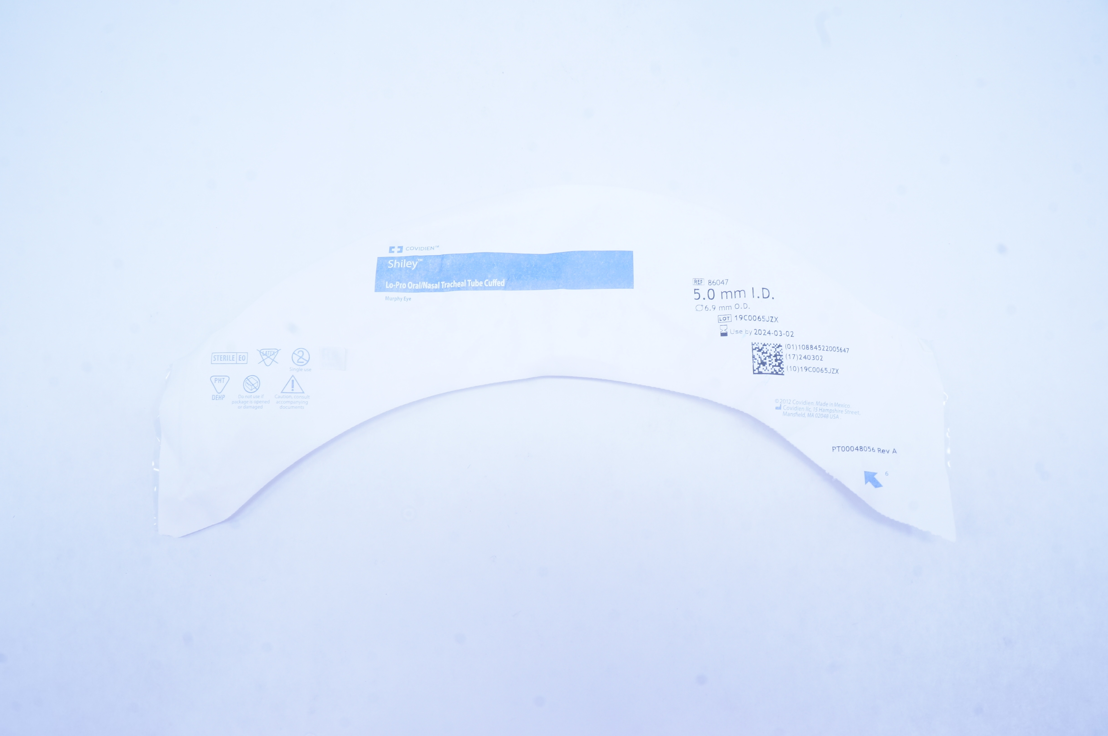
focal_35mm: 27
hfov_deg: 67.4
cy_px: 368
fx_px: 830
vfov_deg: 47.8
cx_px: 554
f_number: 16
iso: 400
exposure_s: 1/10
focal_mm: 18
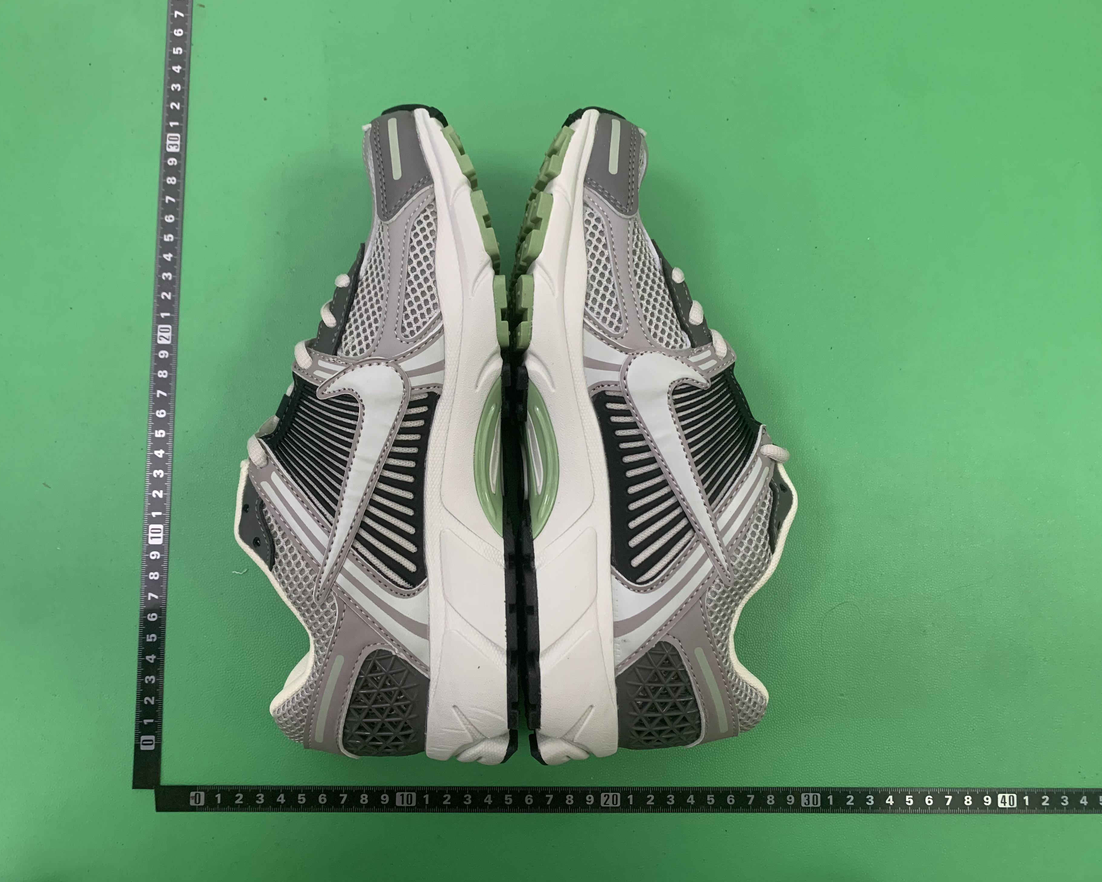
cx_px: 507
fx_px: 913
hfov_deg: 62.1
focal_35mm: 28
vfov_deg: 51.5
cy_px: 441
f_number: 1.8
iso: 200
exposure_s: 1/60
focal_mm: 4.25
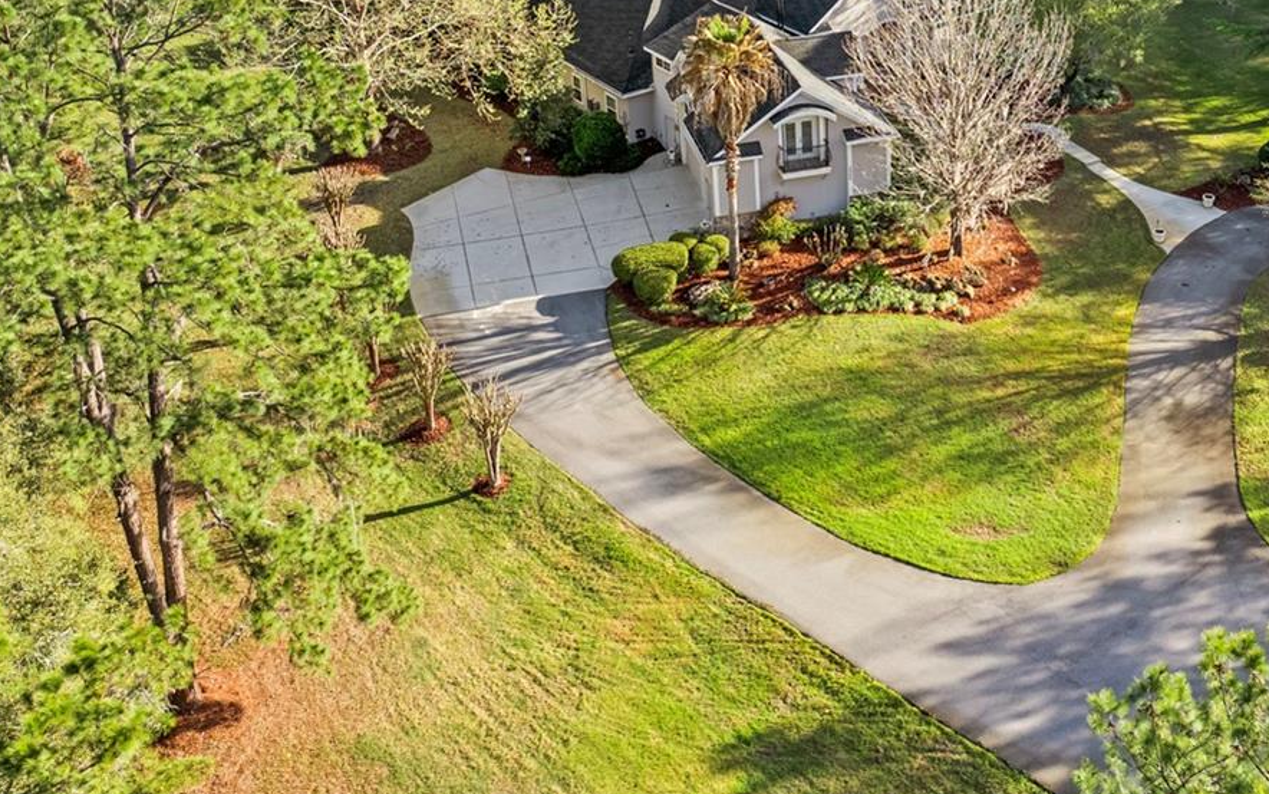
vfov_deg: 26.8
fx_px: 1591
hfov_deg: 42.2
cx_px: 950
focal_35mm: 46
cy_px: 44
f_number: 2.8
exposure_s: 1/50
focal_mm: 12.29
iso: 100
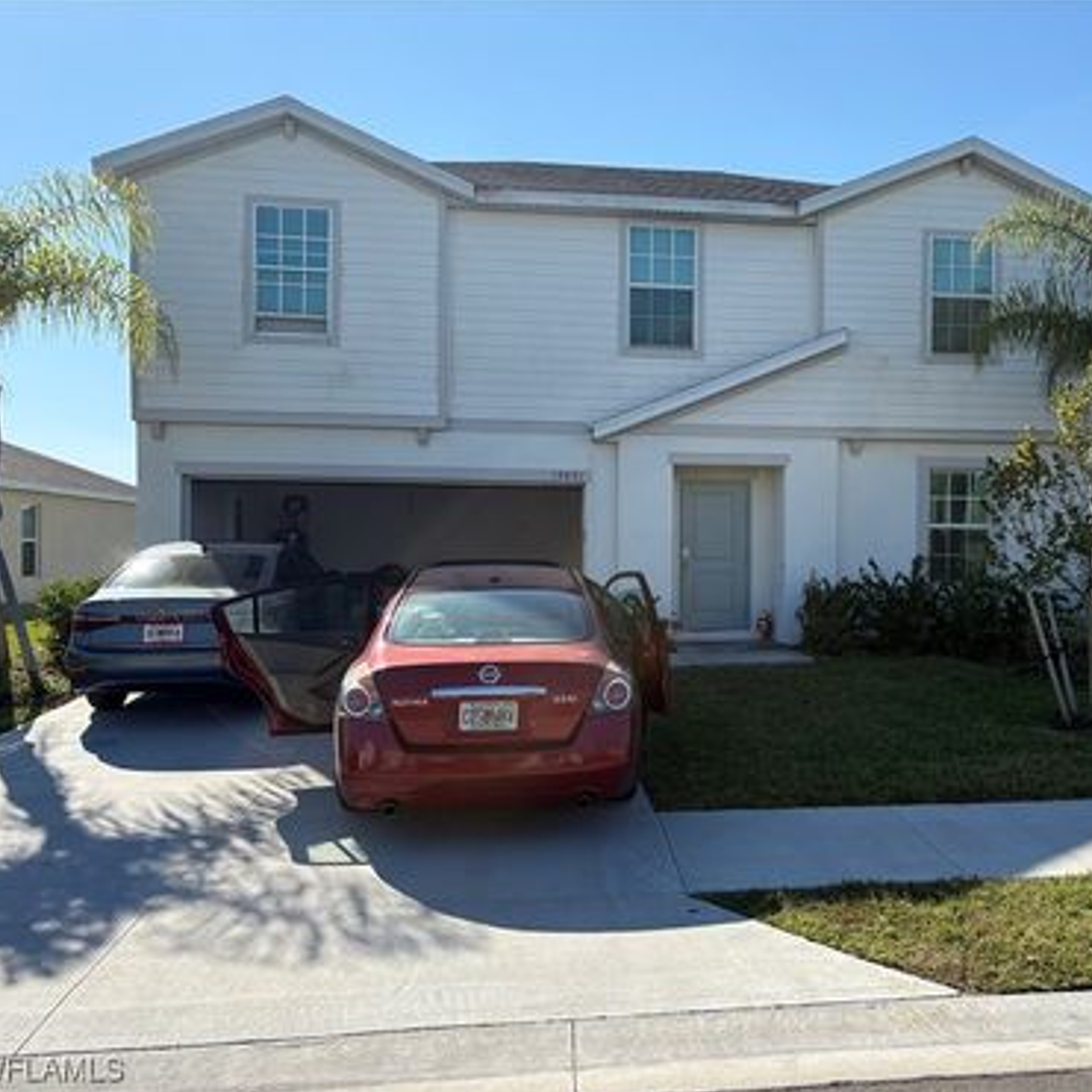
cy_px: 549
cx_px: 683
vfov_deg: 52.5
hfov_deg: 52.0
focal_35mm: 31
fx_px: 1106
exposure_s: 1/3831
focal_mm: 5.96
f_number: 1.6
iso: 64
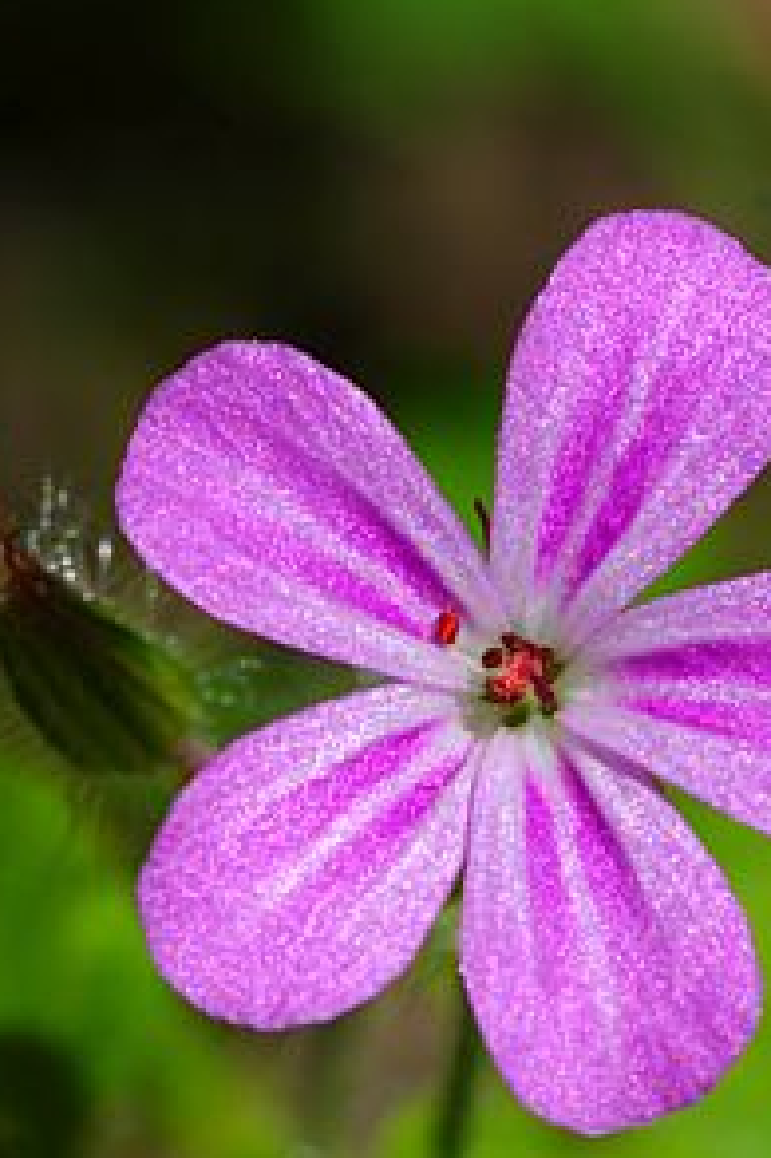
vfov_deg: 8.0
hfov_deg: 5.4
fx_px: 8233
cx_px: 423
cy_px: 968
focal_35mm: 256
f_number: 11
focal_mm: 100
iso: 200
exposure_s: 1/400
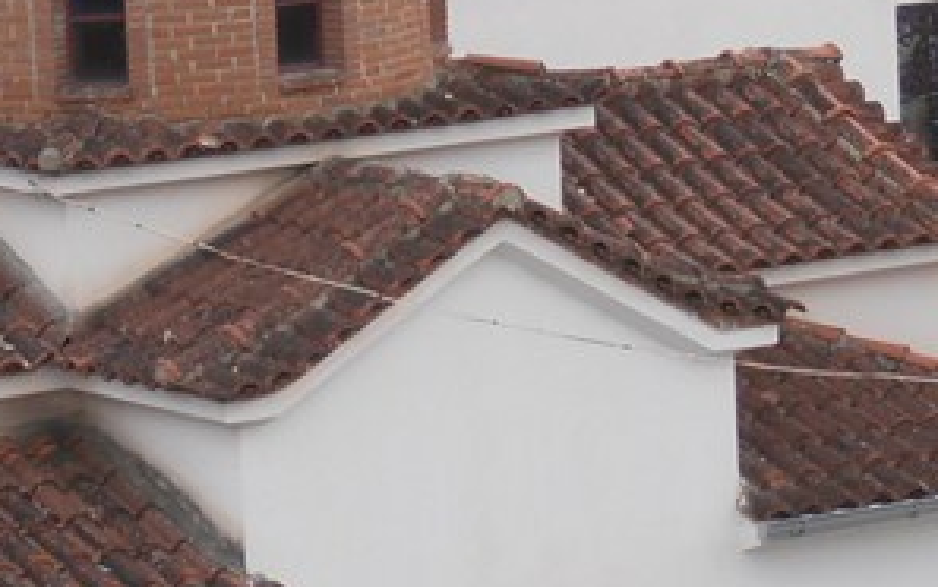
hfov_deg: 6.6
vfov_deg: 4.1
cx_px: 433
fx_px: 8108
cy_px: 246
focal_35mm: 317
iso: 80
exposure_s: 1/250
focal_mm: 19.64
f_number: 5.5
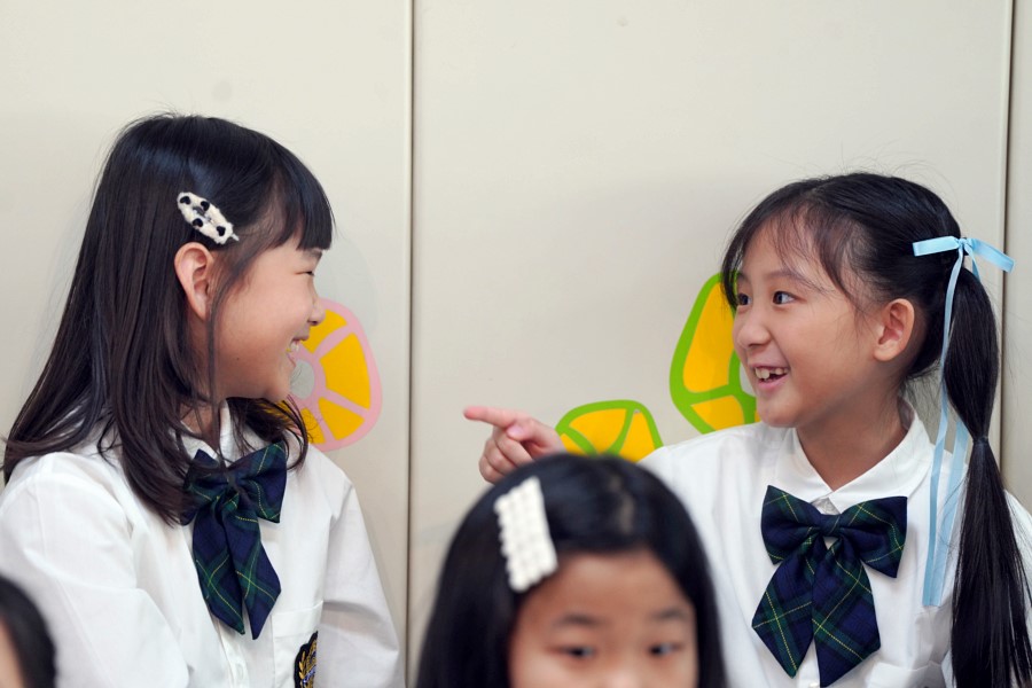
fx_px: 5733
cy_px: 344
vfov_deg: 6.9
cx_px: 516
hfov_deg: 10.3
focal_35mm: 200
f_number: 4
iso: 1250
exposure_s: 1/250
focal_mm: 200
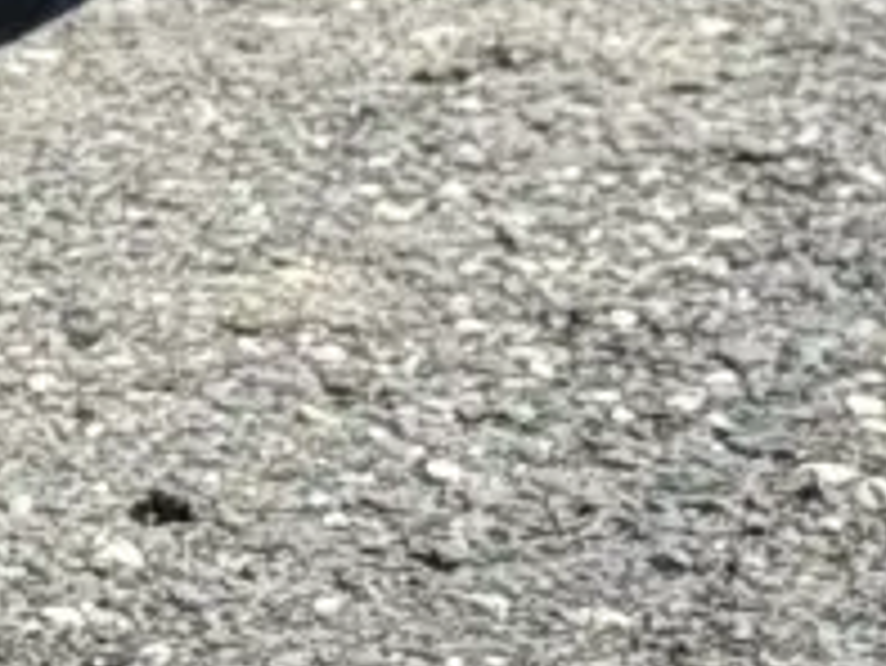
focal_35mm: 351
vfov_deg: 4.2
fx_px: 8989
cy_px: -374
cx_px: -2330
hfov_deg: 5.2
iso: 80
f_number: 1.78
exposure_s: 1/2208
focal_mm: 6.76
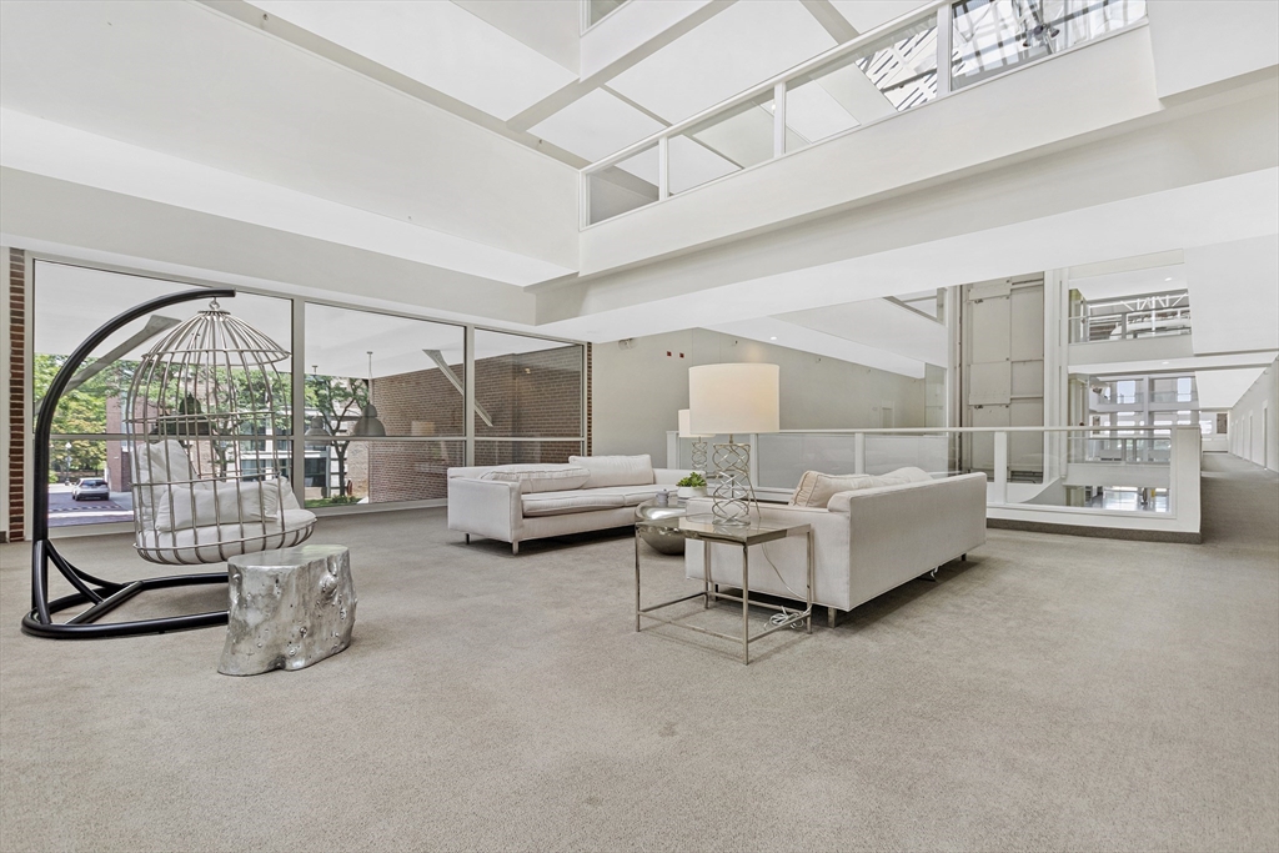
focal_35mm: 16
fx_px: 568
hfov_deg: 96.7
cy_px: 426
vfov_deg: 73.8
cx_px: 640
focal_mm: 11
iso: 400
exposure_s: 1/100
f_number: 4.5
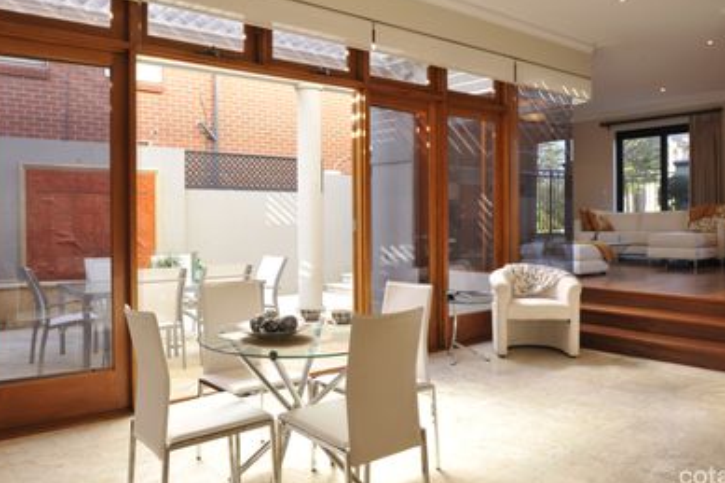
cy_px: 223
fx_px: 584
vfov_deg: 44.9
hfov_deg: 63.7
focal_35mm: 29
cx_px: 358
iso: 200
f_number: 16
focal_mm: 24
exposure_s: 1/3
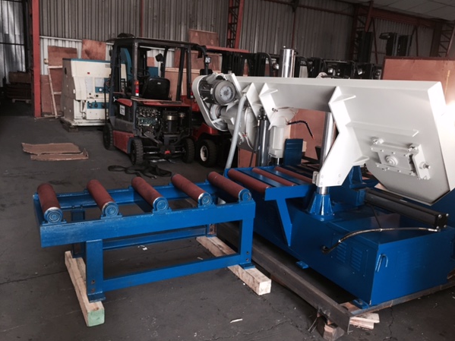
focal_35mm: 31
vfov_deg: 45.4
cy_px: 166
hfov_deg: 58.3
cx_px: 241
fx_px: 407
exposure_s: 1/30
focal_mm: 4.15
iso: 100
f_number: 2.2
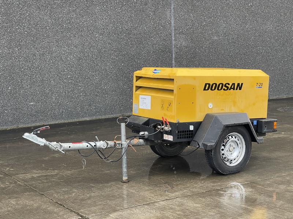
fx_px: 542
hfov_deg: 30.3
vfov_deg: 22.9
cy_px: 110
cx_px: 146
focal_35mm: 64
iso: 20
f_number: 2.2
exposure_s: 1/128
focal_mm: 7.5
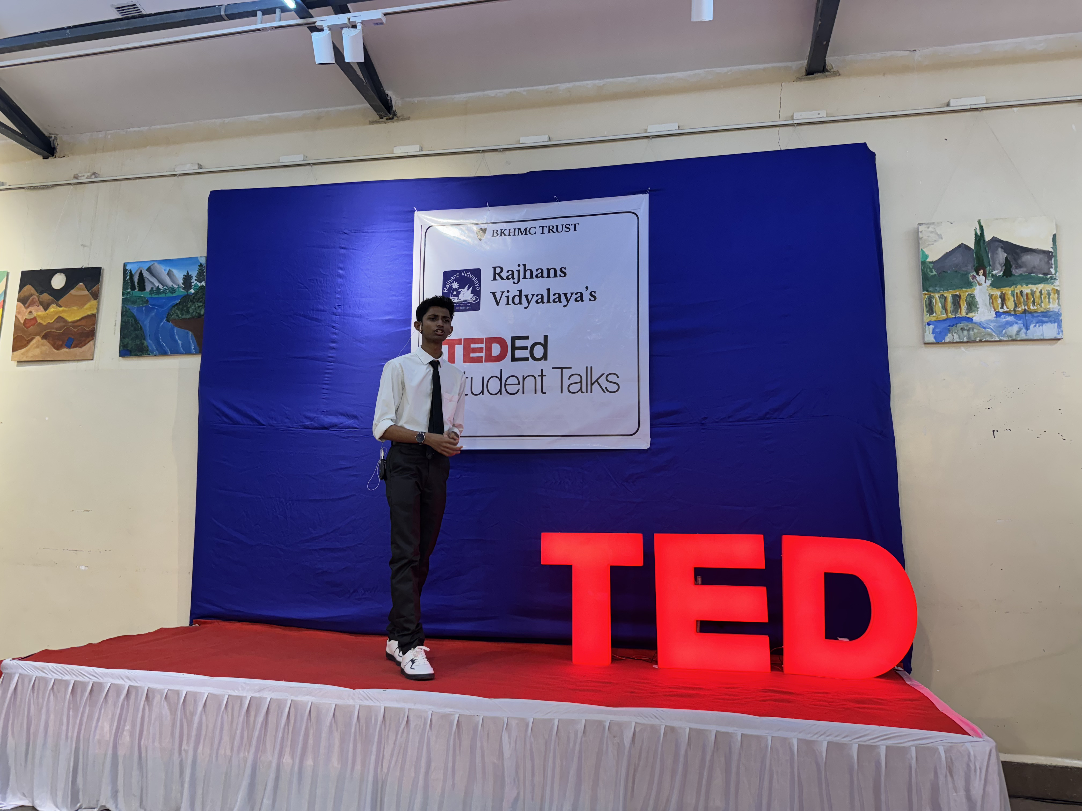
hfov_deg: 71.6
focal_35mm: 24
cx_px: 541
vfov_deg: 56.8
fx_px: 750
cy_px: 406
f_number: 1.78
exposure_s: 1/100
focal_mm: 6.76
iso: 160
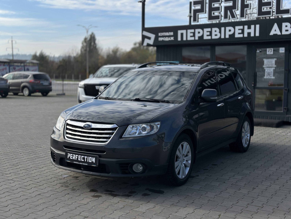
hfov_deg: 39.7
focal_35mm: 48
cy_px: 110
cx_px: 146
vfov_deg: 30.3
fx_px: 404
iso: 100
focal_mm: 6.86
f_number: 1.78
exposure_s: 1/5882
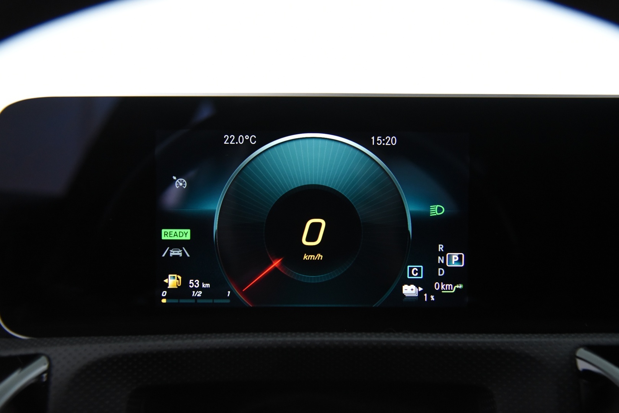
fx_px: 654
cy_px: 206
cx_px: 310
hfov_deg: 50.7
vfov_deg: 35.1
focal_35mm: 38
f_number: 4
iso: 4000
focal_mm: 38
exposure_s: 1/30
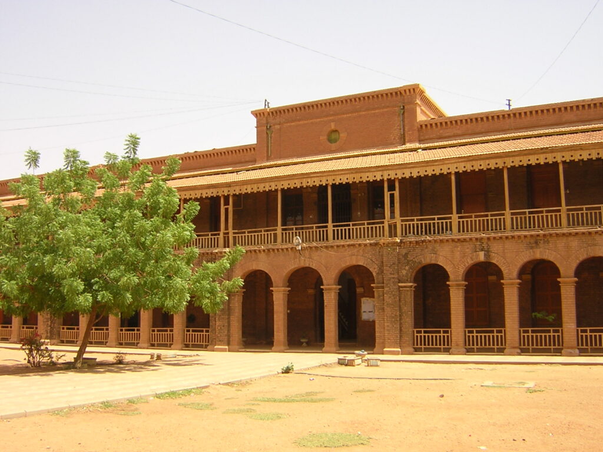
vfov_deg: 39.7
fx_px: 627
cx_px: 302
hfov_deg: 51.4
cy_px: 226
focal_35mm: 36
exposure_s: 1/175
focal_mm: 4.7
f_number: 5.2
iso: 100
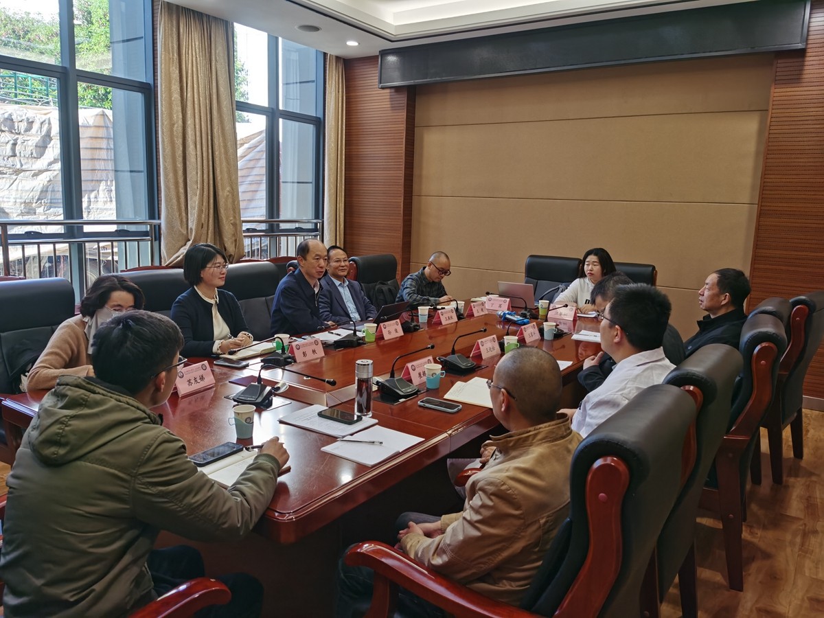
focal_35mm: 27
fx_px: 643
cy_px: 309
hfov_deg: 65.3
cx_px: 412
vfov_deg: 51.4
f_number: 1.6
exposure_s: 1/100
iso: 64
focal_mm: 5.56
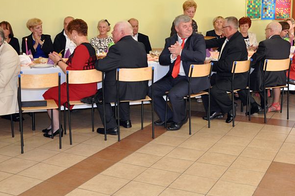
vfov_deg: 26.4
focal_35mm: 51
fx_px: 418
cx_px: 146
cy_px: 78
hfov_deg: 38.9
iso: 800
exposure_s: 1/80
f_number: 5.6
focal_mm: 24
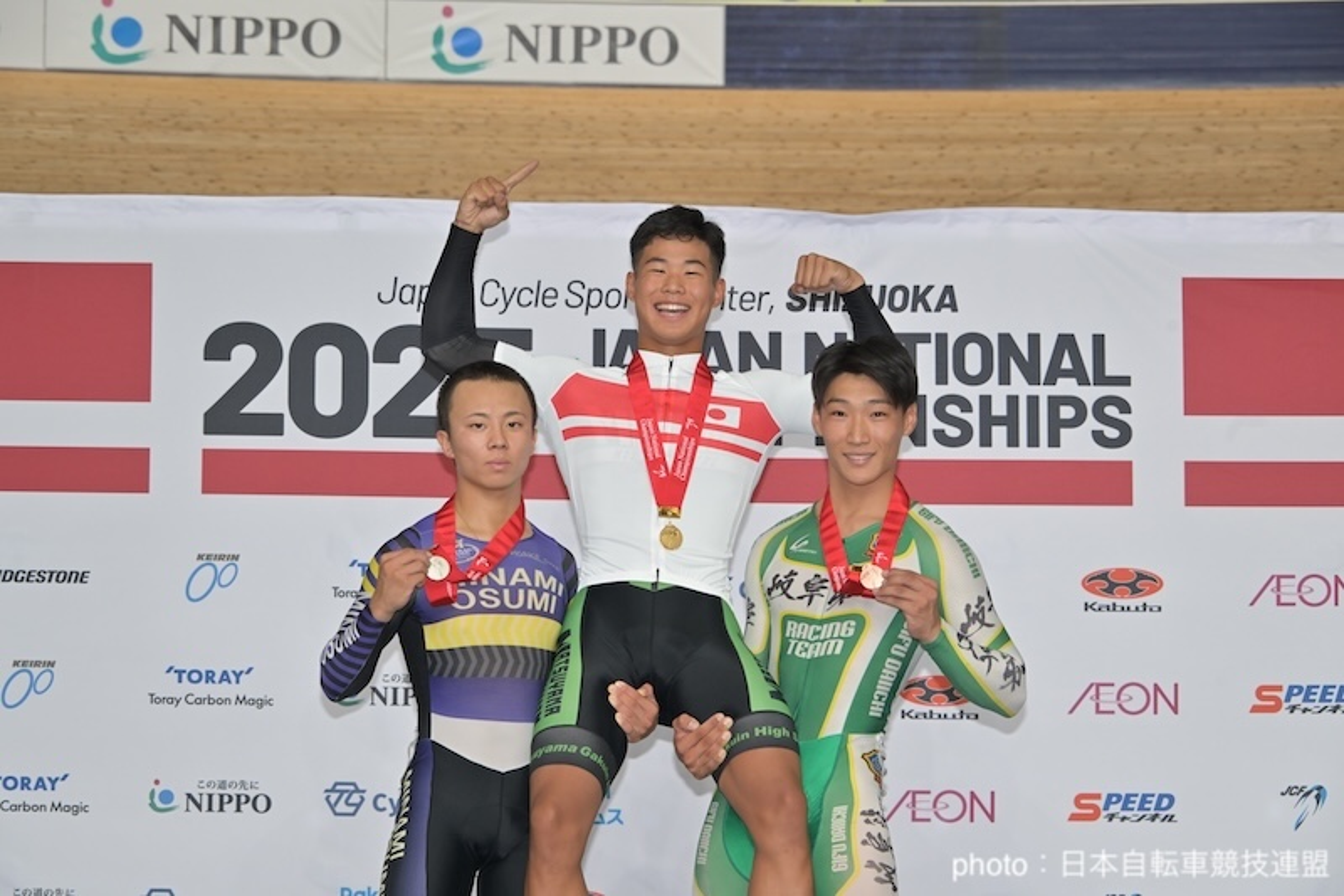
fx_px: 3919
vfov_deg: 13.0
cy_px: 448
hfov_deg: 19.5
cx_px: 672
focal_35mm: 105
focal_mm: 105
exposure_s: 1/160
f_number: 8
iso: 1000
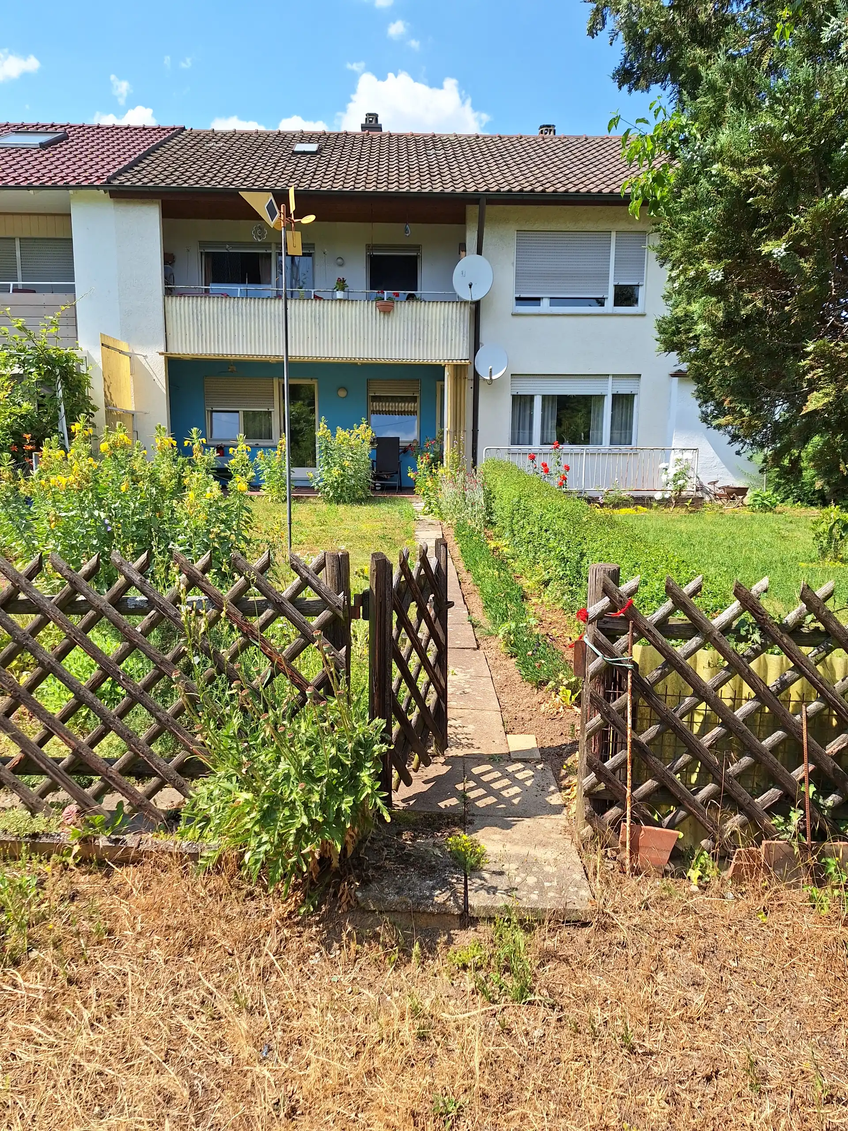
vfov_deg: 73.9
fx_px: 751
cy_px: 566
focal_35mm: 23
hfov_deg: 58.9
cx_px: 424
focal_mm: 5.54
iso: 40
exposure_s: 1/2075
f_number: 1.8
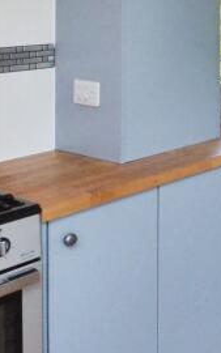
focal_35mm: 58
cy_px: -15
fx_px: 558
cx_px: 415
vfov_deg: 31.9
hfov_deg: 17.5
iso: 2800
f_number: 13
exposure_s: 1/125
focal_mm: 10
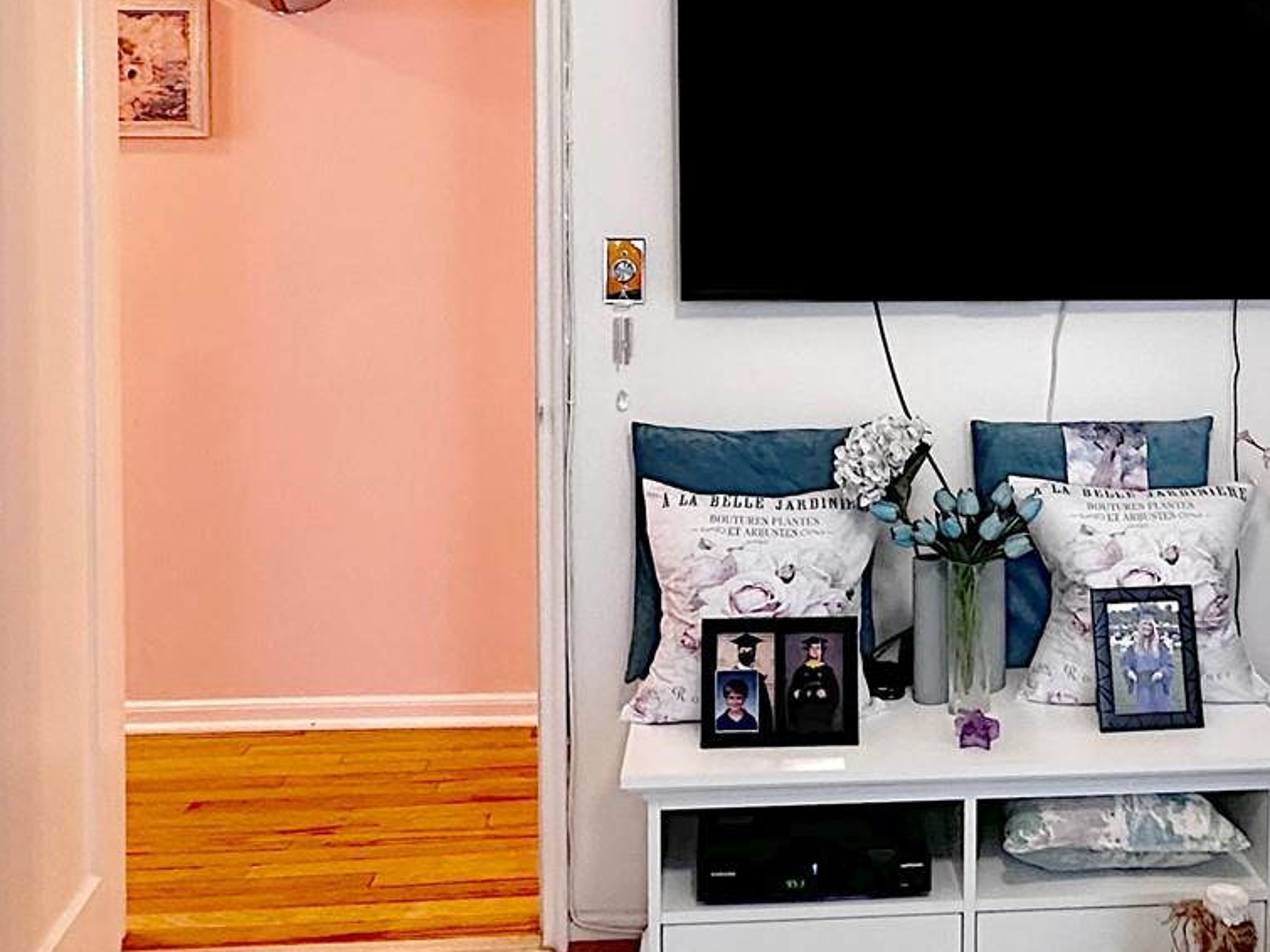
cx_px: 844
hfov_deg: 48.2
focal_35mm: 38
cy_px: 217
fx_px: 1394
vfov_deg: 36.7
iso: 320
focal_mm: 2.22
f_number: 2.2
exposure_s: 1/60
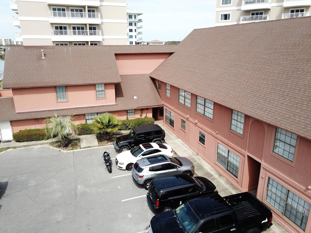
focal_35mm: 26
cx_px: 156
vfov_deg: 53.1
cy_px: 116
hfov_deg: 67.3
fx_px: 234
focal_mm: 4.7
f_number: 2.2
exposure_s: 1/876
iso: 100
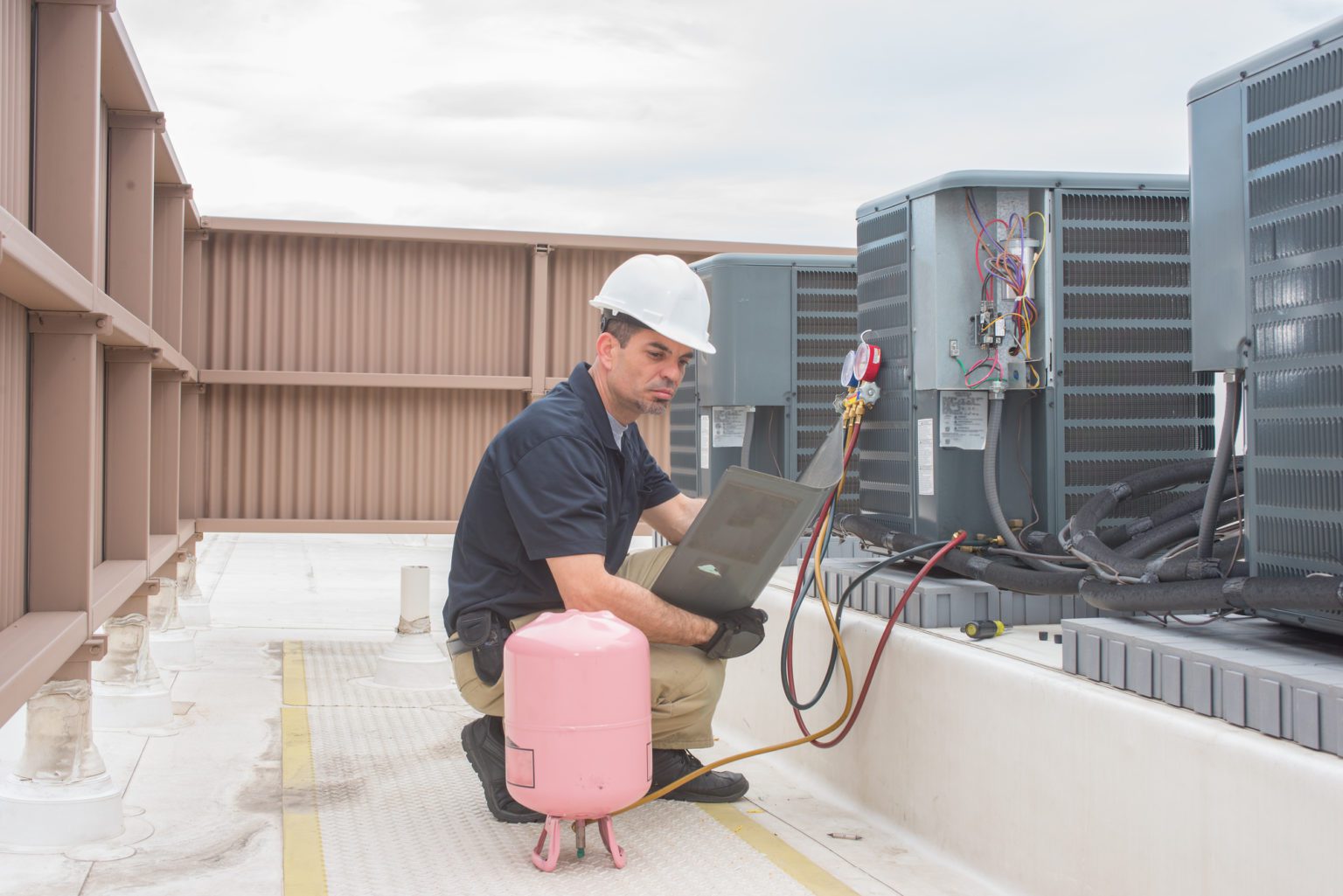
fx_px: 1642
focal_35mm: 44
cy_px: 448
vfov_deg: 30.5
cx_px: 672
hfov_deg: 44.5
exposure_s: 1/60
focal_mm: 44
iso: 320
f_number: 11
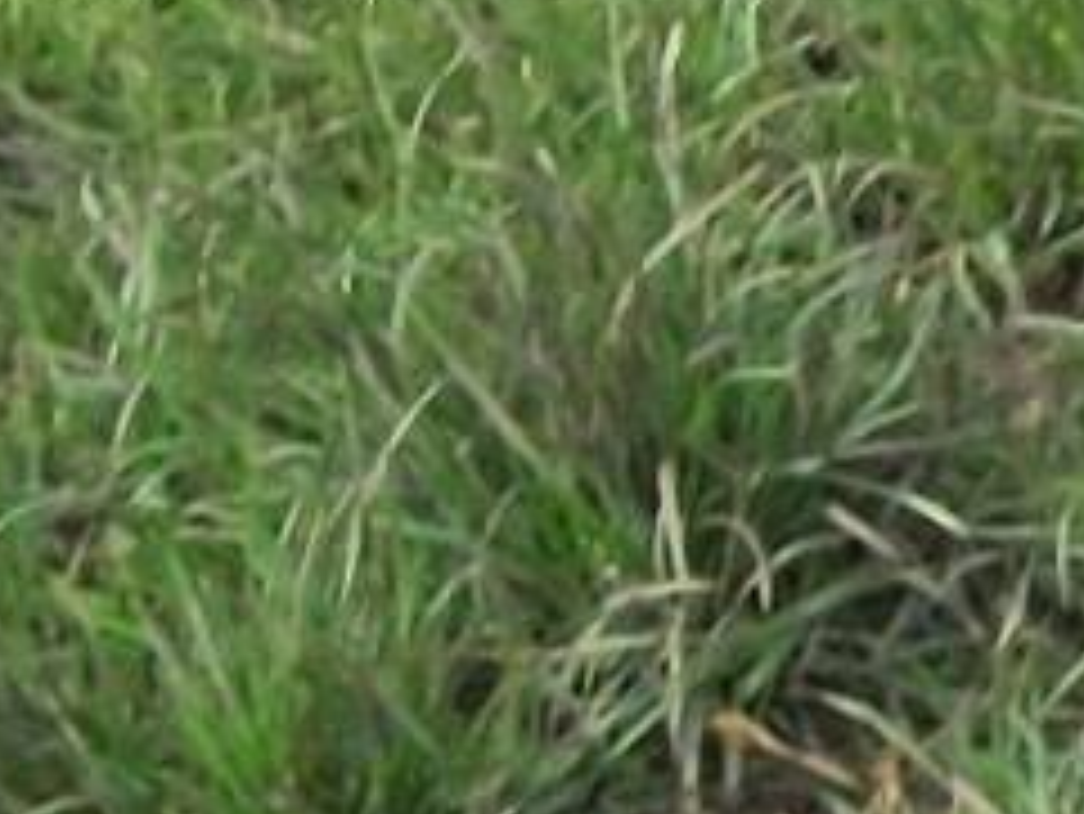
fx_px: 16010
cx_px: 3544
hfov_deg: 3.7
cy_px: 1300
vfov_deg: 2.9
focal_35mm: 511
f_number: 4.6
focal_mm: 13.7
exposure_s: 1/500
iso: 399
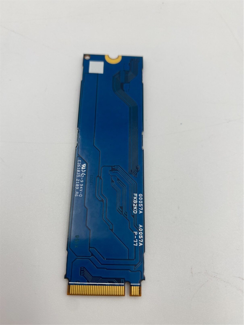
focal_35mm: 26
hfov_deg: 53.1
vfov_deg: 67.3
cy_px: 162
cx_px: 122
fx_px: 244
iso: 32
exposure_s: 1/236
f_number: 1.8
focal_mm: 4.25
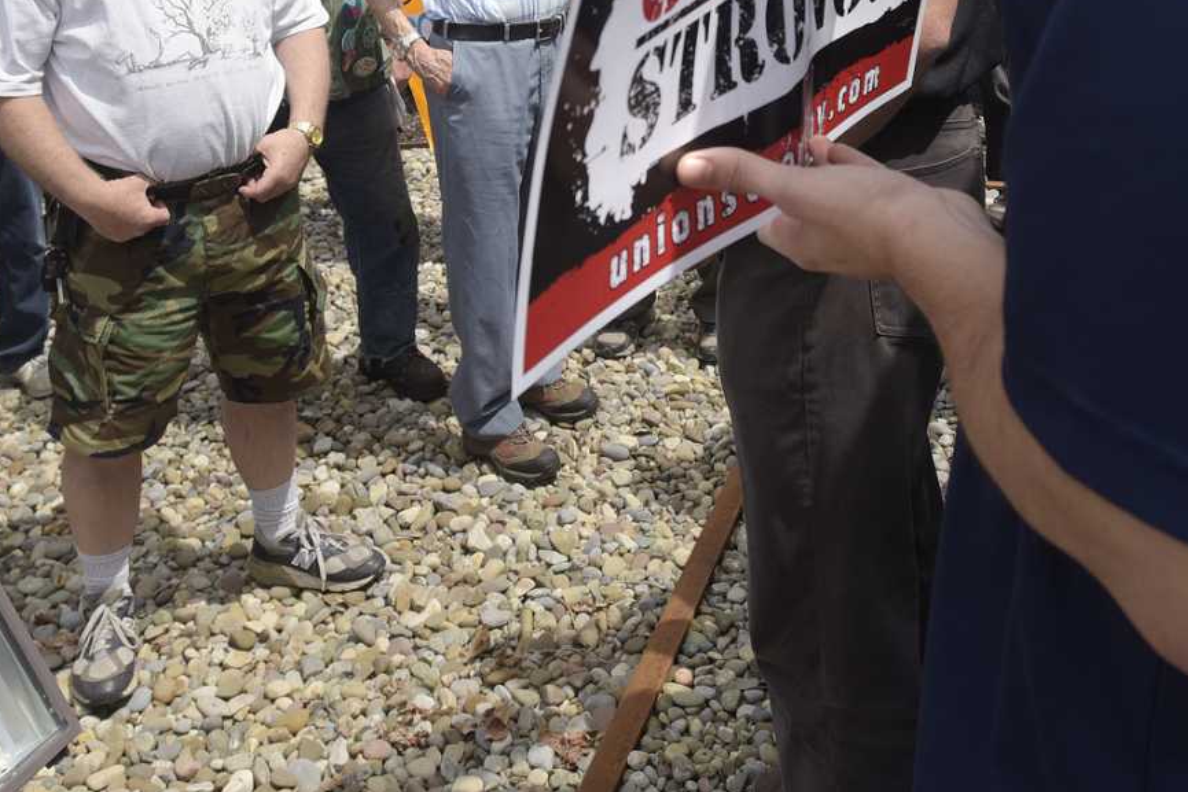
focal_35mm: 45
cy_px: -23
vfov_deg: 27.9
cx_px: 738
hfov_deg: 43.3
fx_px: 1485
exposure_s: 1/1000
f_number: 4
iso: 200
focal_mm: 19
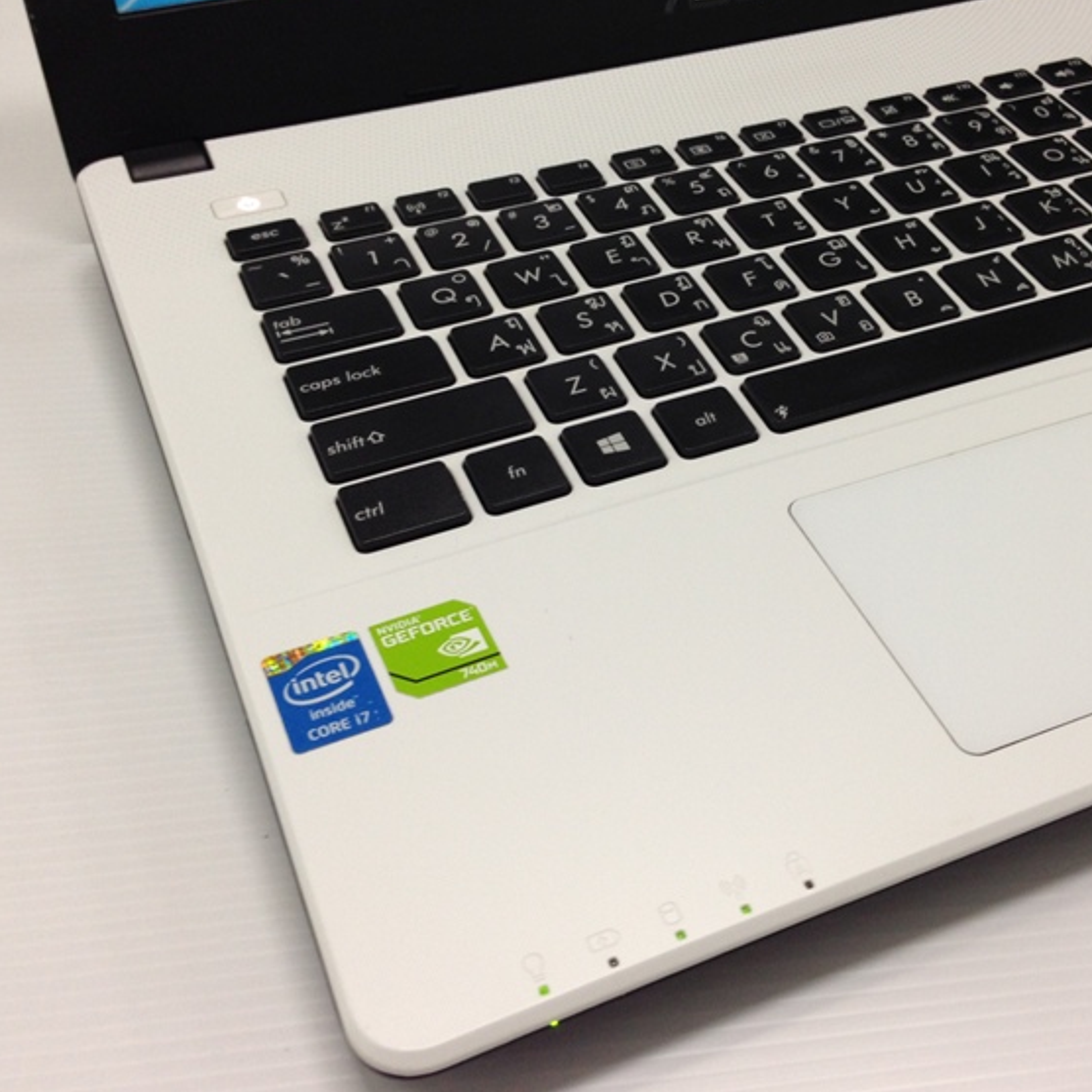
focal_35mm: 42
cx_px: 674
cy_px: 534
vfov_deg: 40.0
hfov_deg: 39.8
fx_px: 1499
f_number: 2.4
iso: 64
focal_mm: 4.12
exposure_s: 1/50
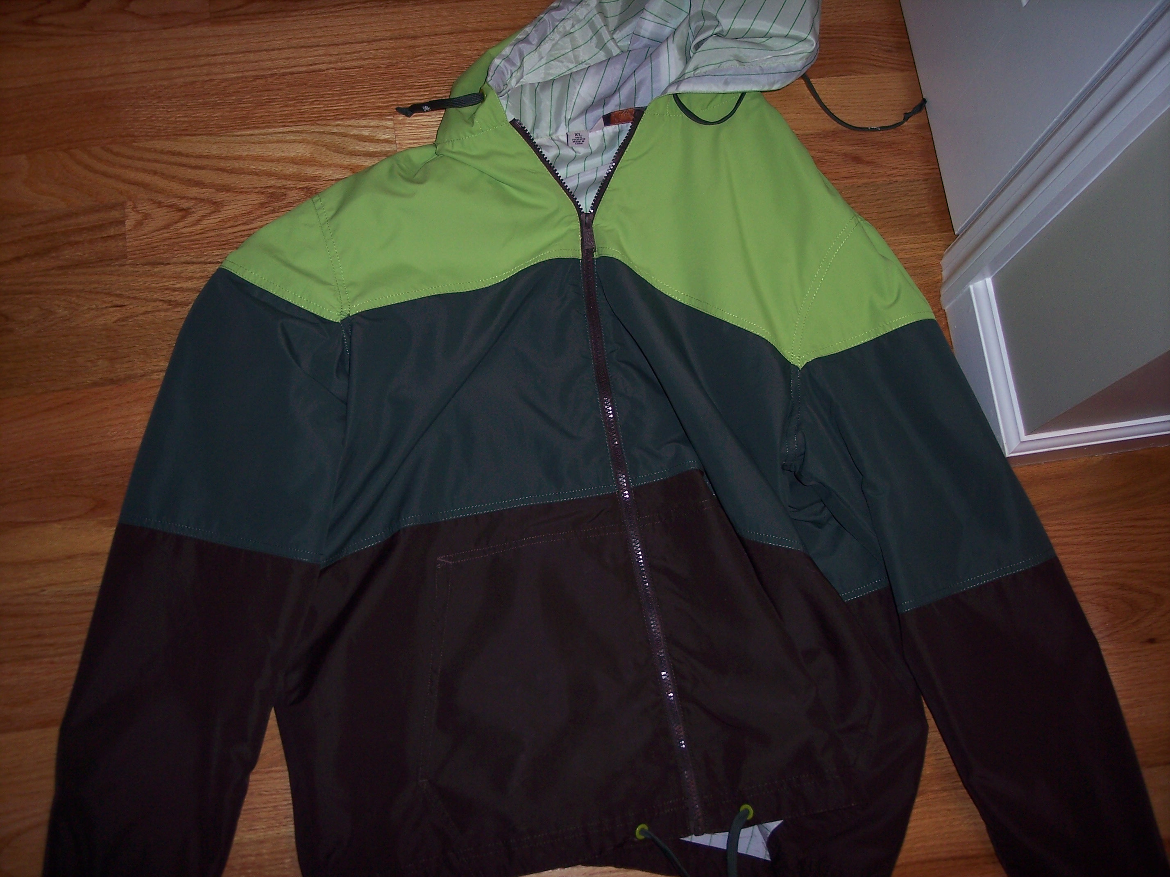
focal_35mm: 39
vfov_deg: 36.8
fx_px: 1318
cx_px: 585
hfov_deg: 47.9
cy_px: 438
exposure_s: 1/60
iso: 100
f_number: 2.8
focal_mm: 8
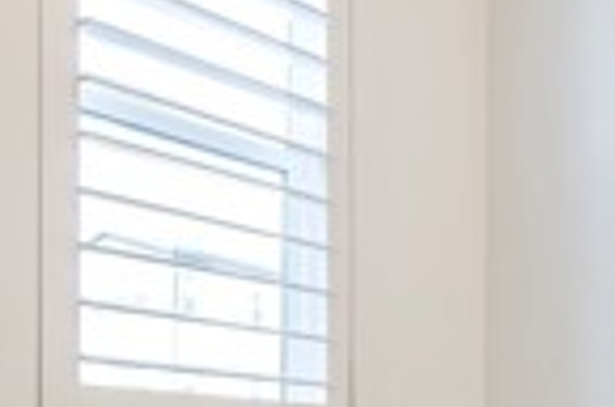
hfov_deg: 29.3
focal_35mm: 62
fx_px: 1057
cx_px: 679
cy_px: 517
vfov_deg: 20.1
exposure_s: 1/250
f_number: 4
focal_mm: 14
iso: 400
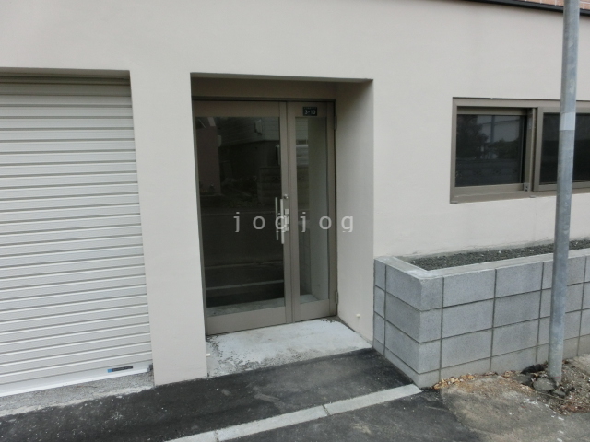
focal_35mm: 24
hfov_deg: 71.6
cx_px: 295
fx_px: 409
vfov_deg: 56.8
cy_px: 221
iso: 160
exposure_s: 1/125
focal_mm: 4.24
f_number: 3
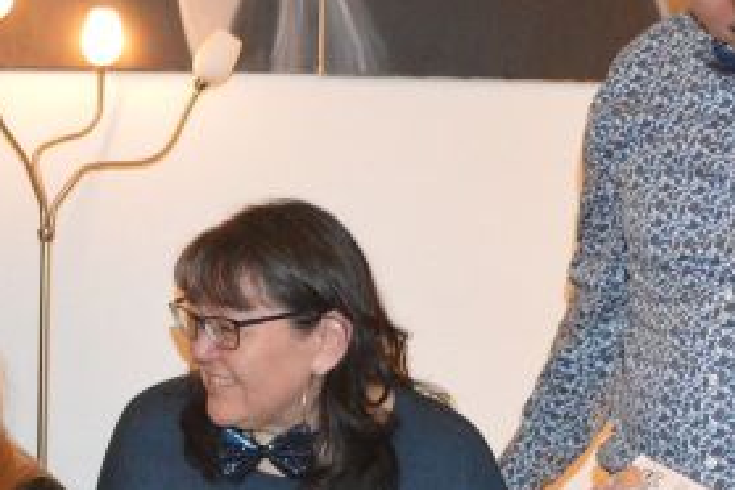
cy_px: 398
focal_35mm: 86
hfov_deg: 23.5
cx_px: 205
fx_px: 1756
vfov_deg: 15.8
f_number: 3.8
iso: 3200
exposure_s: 1/60
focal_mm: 20
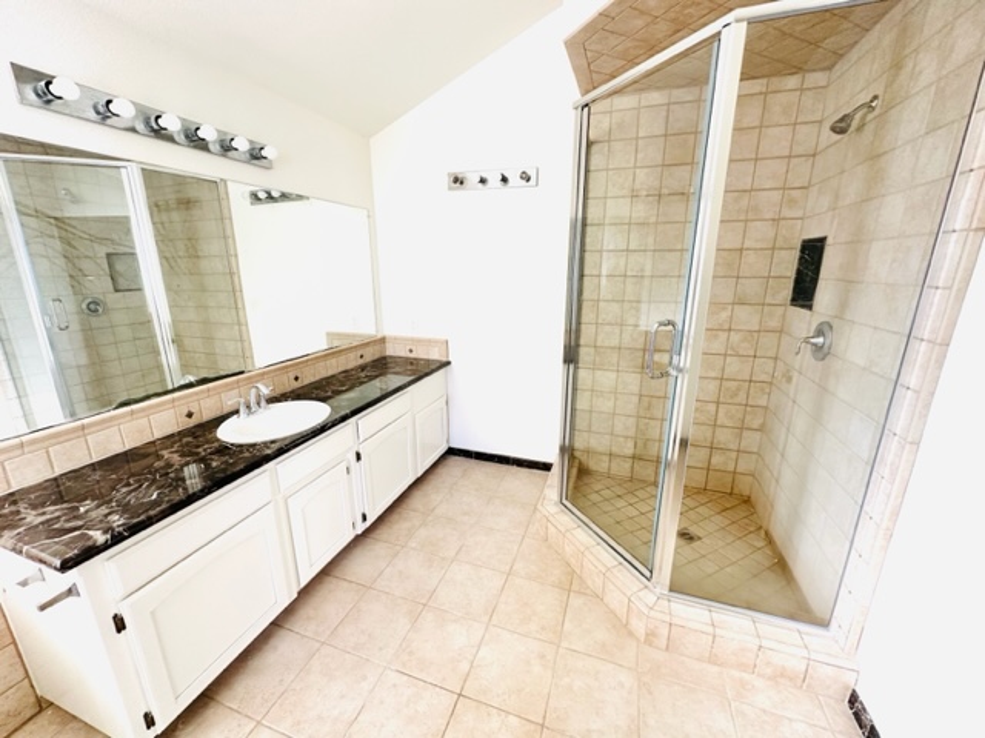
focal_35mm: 14
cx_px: 492
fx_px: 398
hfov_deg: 102.1
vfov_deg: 85.7
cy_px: 369
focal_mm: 2.22
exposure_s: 1/99
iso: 160
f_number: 2.2
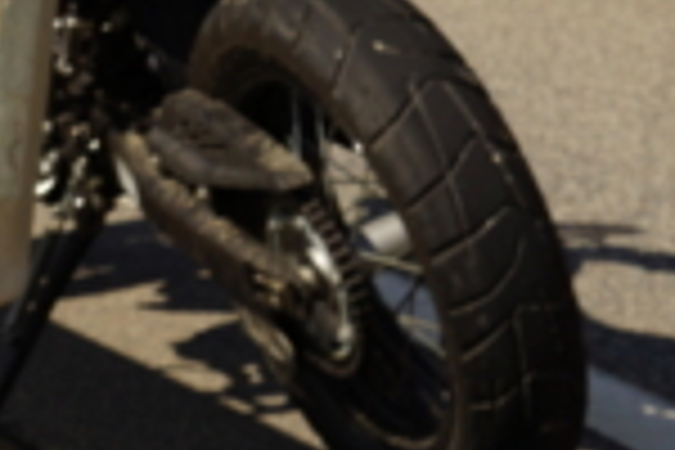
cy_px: -412
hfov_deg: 8.0
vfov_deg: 5.3
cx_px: 446
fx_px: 4800
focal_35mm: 256
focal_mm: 32
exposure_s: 1/500
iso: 100
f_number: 8
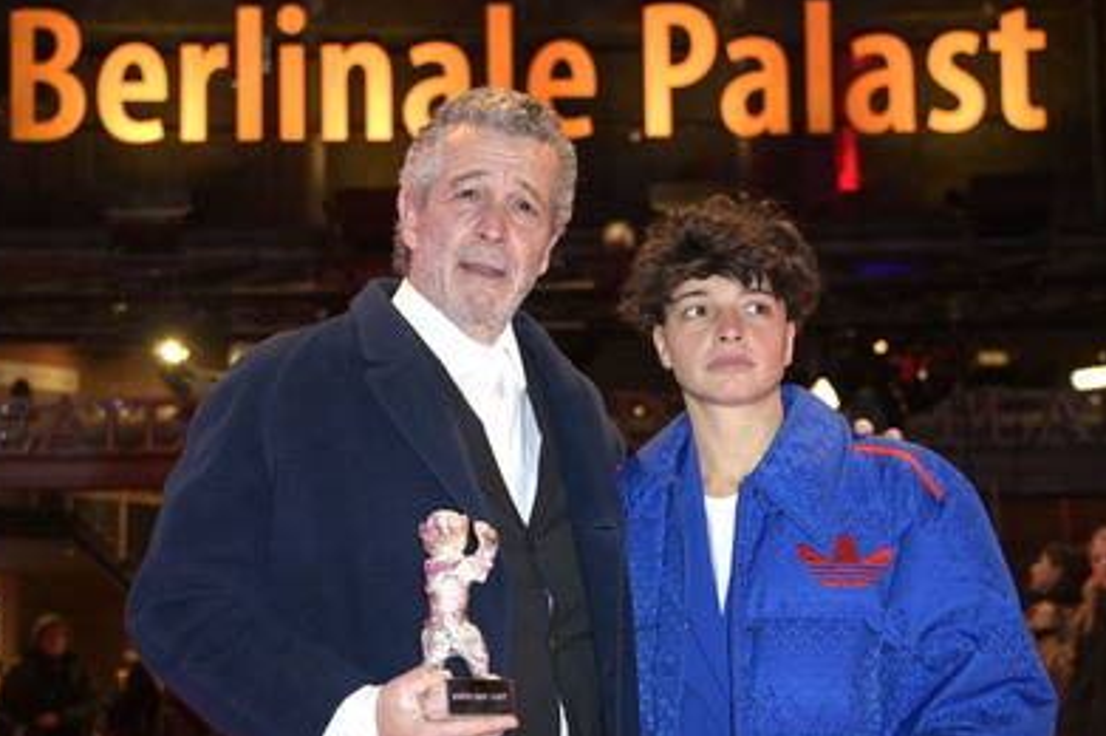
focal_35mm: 60
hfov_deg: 33.4
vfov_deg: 22.6
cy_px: 399
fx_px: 1842
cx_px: 508
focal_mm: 52
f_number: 4.5
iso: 1000
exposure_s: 1/250
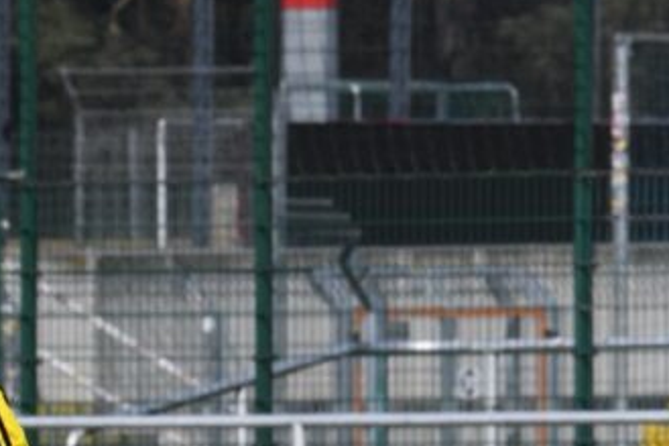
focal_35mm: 810
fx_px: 15044
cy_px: 666
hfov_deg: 2.5
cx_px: -175
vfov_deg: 1.7
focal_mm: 260
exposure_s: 1/1250
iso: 1250
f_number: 16
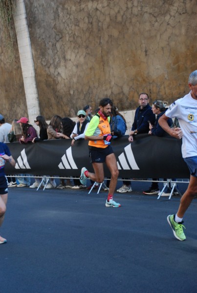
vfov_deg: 25.9
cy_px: 146
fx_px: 637
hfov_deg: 17.6
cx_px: 98
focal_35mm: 78
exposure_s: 1/640
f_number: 5
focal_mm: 52
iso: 1000
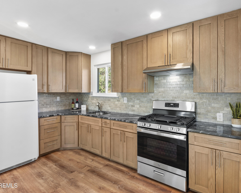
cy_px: 93
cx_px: 122
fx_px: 140
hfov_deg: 81.5
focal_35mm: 20
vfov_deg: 69.2
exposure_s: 1/2
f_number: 8
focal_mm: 11
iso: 250
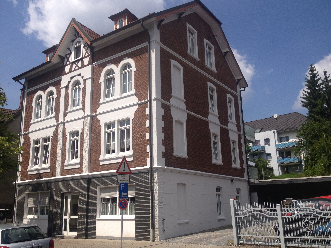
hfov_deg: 52.6
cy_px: 124
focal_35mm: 35
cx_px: 166
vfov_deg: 40.7
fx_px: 335
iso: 50
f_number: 2.4
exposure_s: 1/2762
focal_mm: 4.28
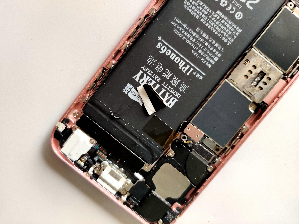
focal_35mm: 27
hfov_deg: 65.3
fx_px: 233
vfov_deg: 51.4
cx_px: 150
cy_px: 112
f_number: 1.65
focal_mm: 4.75
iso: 250
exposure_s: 1/50
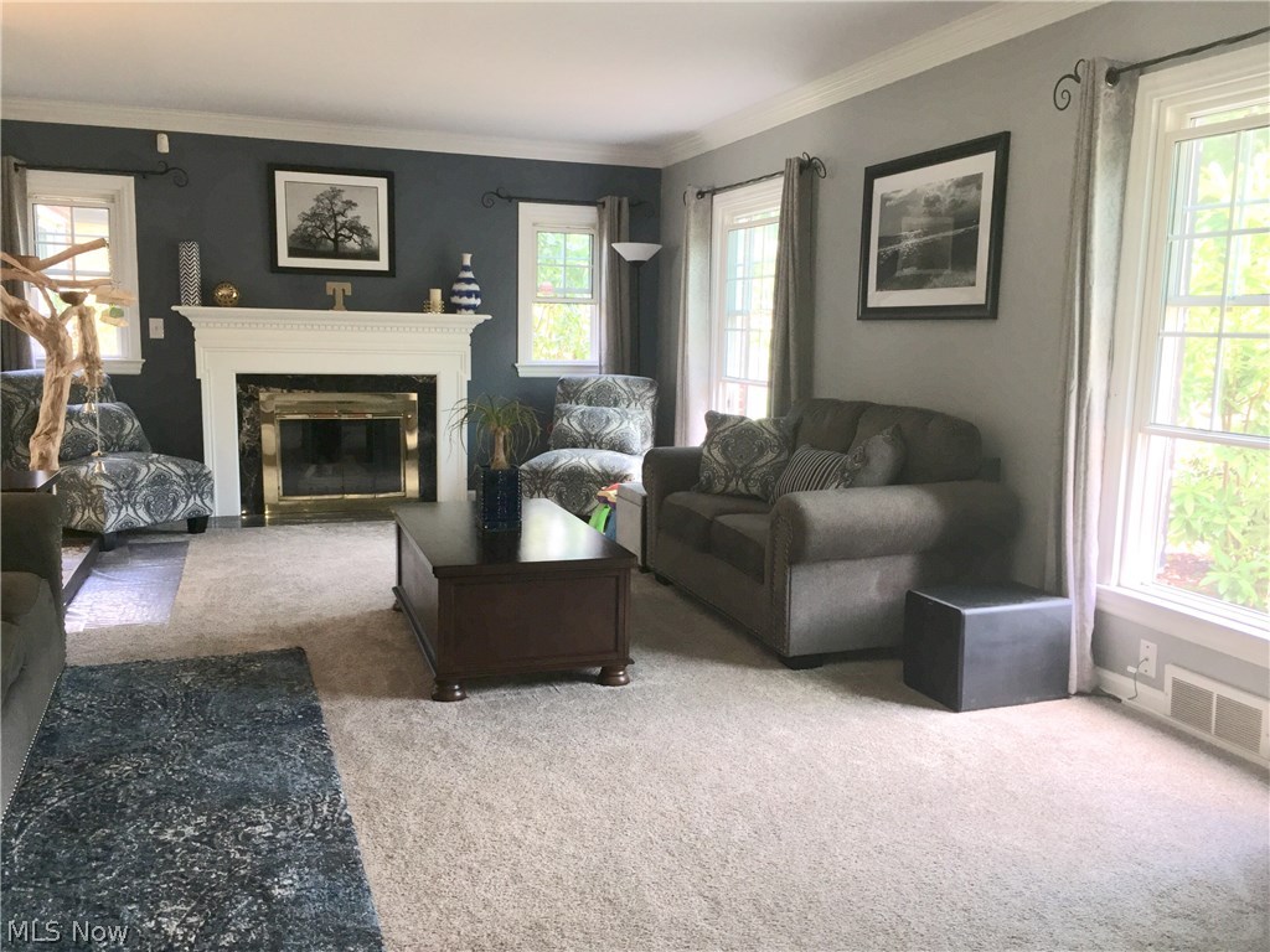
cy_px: 476
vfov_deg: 48.2
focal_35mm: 29
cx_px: 635
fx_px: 1064
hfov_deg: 61.7
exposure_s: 1/30
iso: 32
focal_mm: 4.15
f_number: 2.2
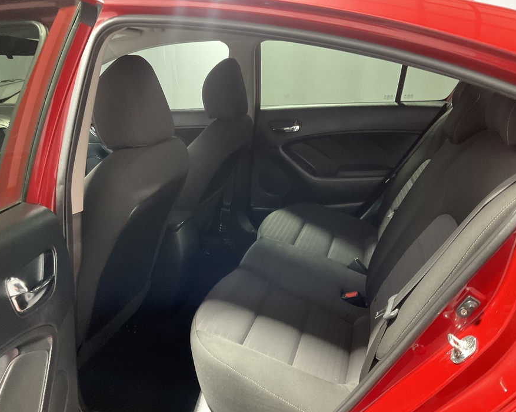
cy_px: 211
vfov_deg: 47.1
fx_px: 473
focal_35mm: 31
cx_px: 255
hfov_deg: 57.2
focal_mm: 3
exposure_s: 1/30
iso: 400
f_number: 1.8
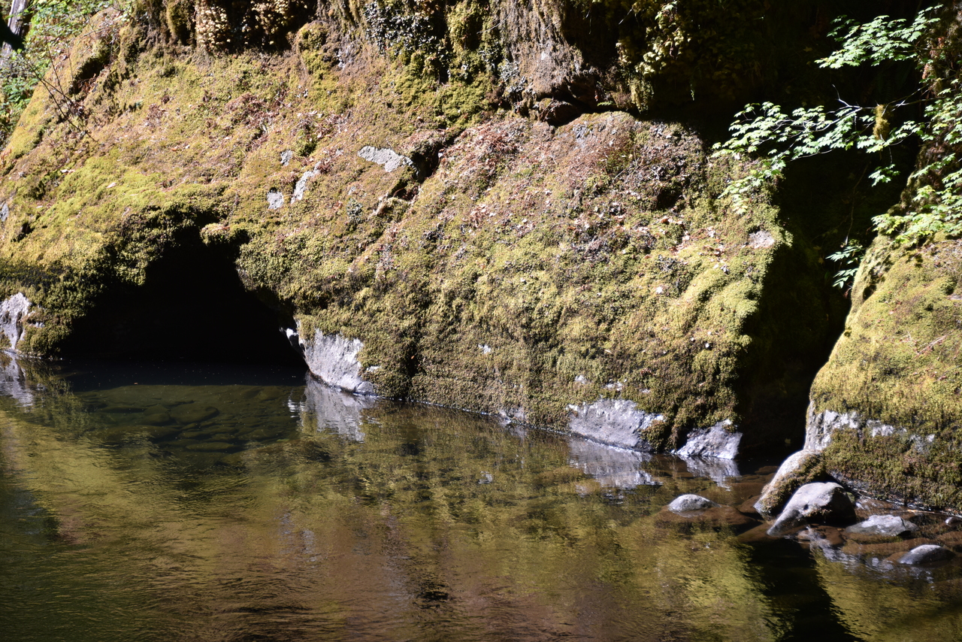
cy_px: 321
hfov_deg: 13.7
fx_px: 4009
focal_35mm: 150
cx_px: 481
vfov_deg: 9.2
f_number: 5.6
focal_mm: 150
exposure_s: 1/320
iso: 180
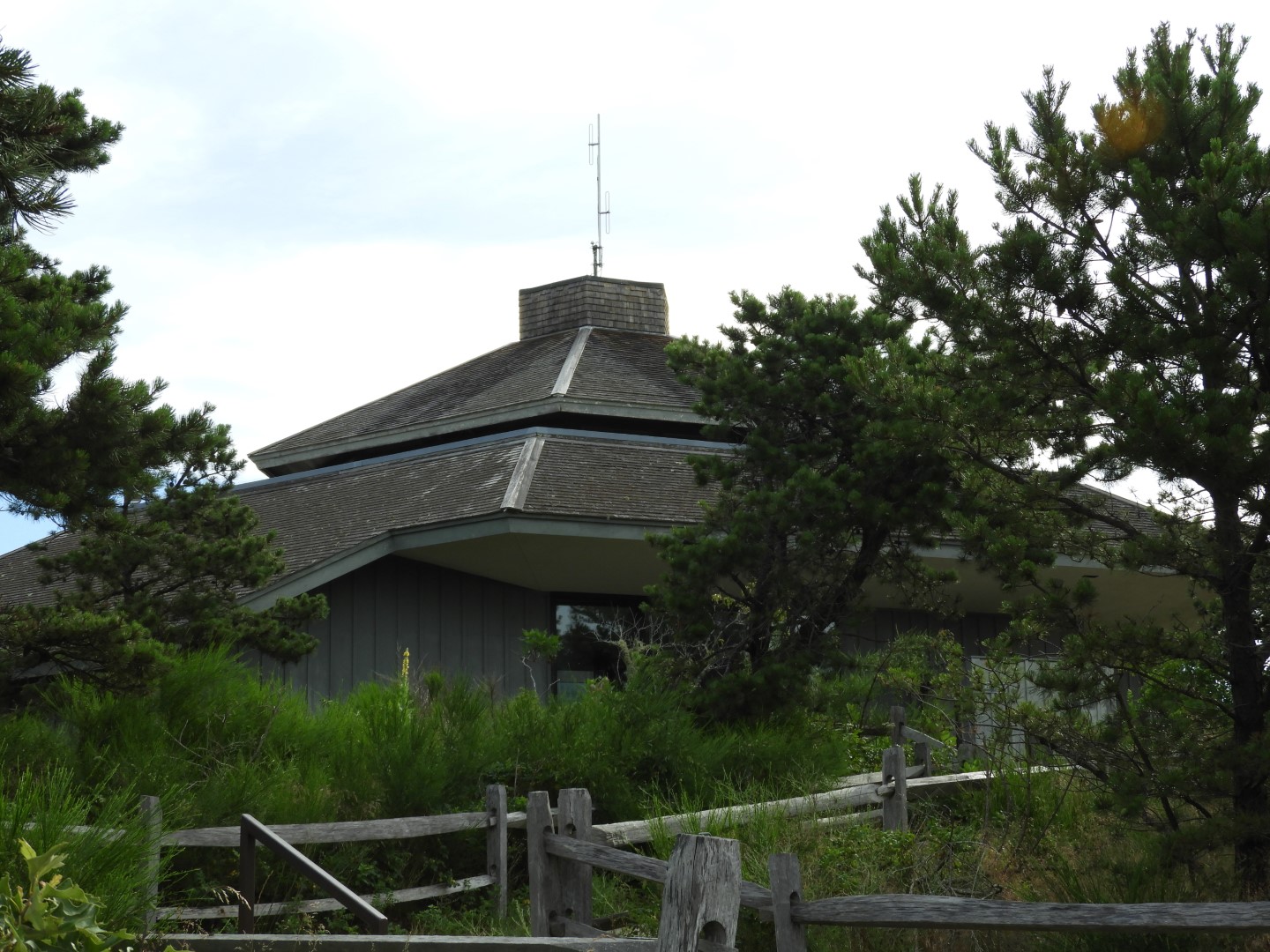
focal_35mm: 60
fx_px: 2201
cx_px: 635
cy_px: 476
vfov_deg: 24.4
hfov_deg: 32.2
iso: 100
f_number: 4.2
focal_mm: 10.7
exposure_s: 1/400
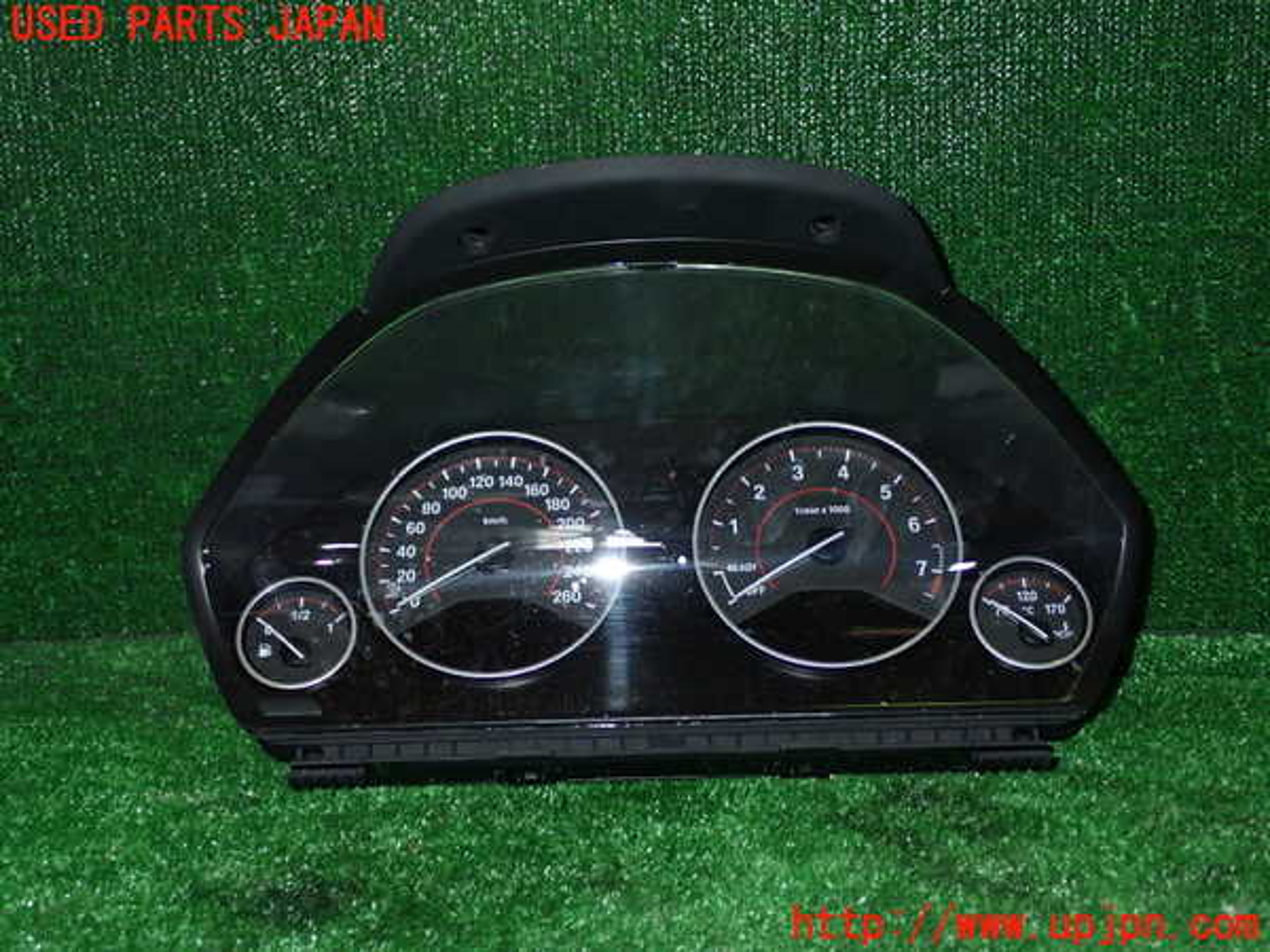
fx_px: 1614
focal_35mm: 44
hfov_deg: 42.9
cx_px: 635
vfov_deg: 32.9
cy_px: 476
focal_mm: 7.84
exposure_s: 1/40
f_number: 9
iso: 800
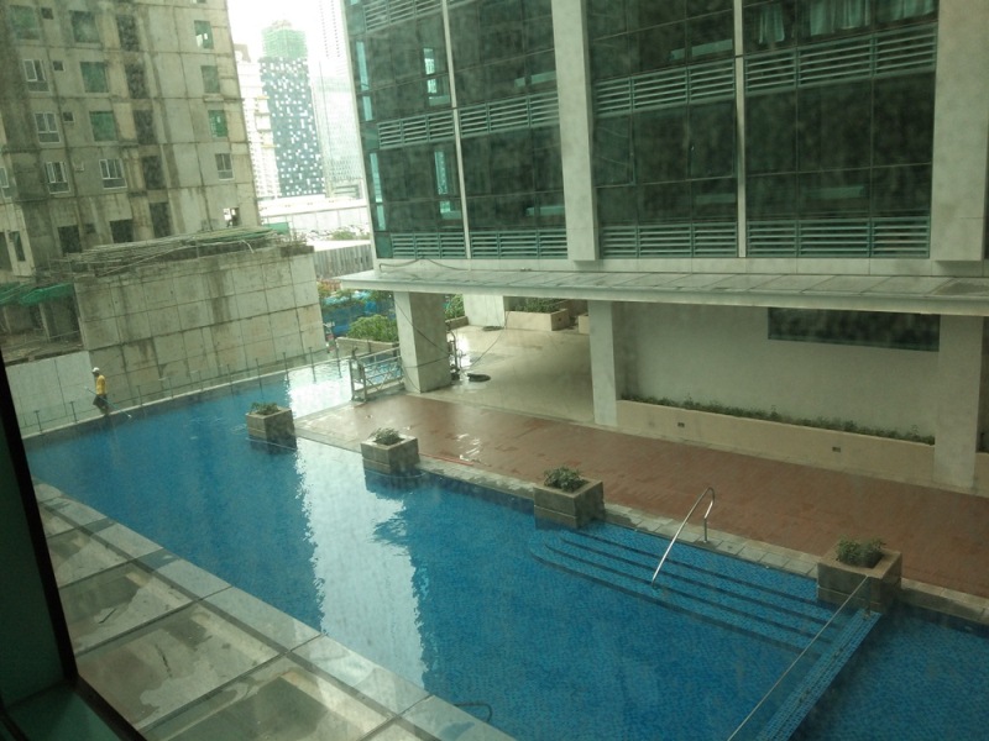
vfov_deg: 45.4
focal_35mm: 31
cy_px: 370
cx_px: 494
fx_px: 886
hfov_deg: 58.4
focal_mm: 3.69
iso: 64
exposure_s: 1/100
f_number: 2.2
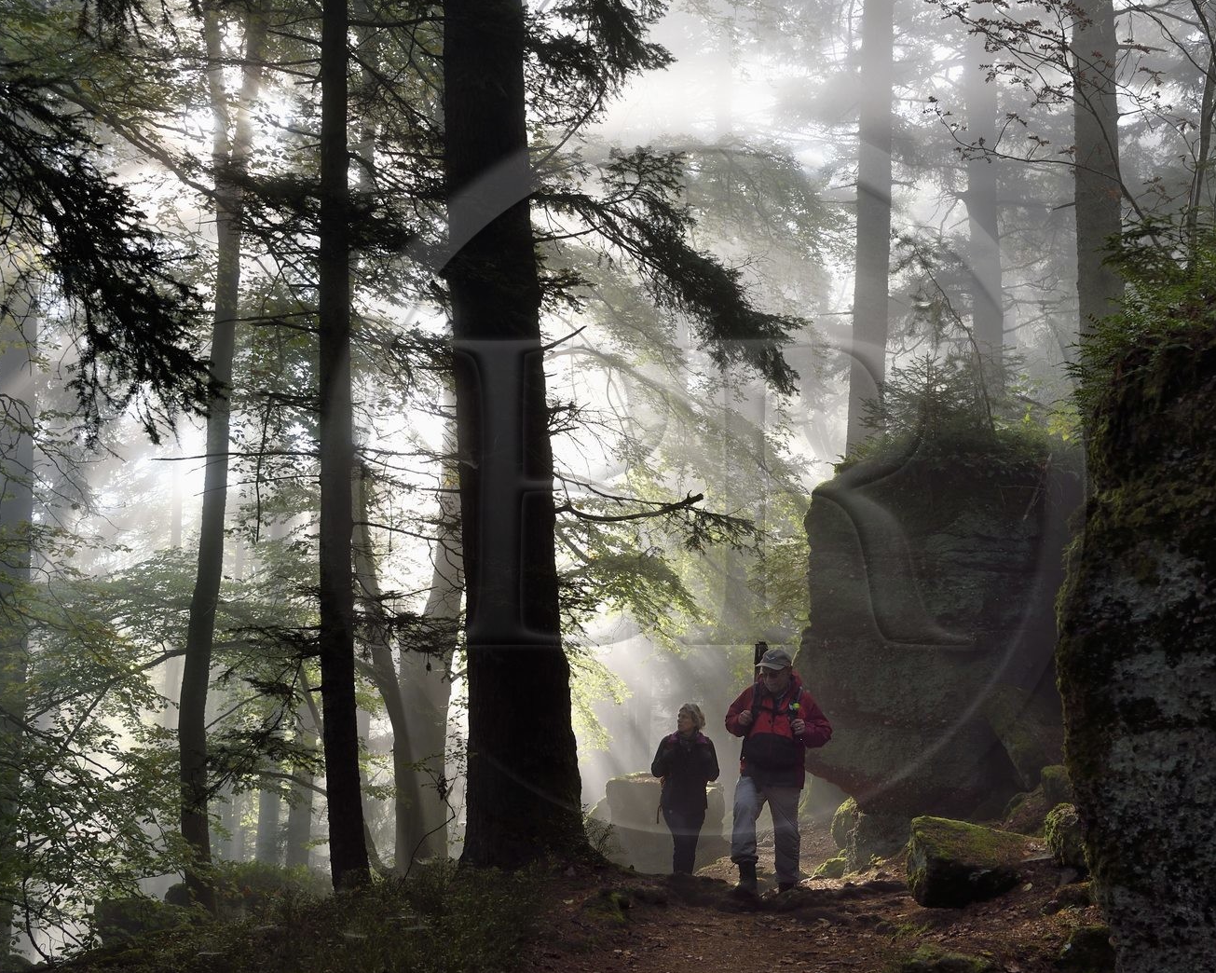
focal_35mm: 46
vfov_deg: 32.7
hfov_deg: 40.2
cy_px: 493
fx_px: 1655
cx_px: 703
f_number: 9
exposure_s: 1/125
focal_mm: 40
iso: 400
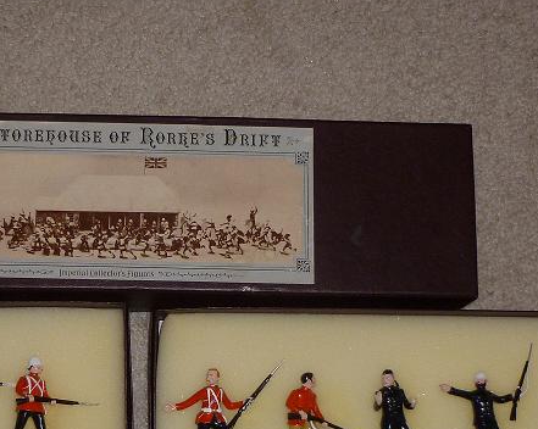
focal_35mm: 67
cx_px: 142
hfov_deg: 28.0
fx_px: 1066
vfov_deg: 22.4
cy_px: 366
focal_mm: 5
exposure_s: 1/30
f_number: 3.3
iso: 125
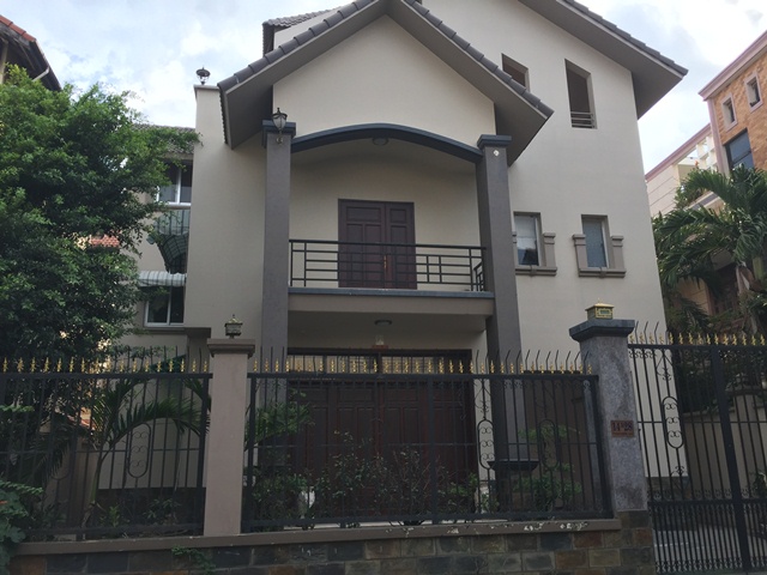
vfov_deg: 48.2
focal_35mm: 29
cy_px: 288
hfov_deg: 61.7
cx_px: 384
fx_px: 643
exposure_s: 1/455
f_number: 2.2
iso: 32
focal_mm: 4.15
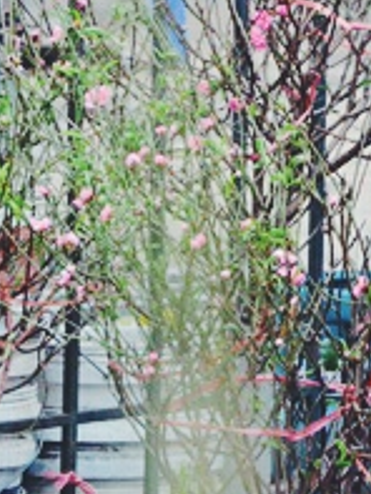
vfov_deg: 4.3
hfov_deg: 3.2
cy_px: 71
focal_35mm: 460
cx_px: 491
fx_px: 6573
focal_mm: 105
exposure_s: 1/1000
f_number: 7.1
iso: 5000
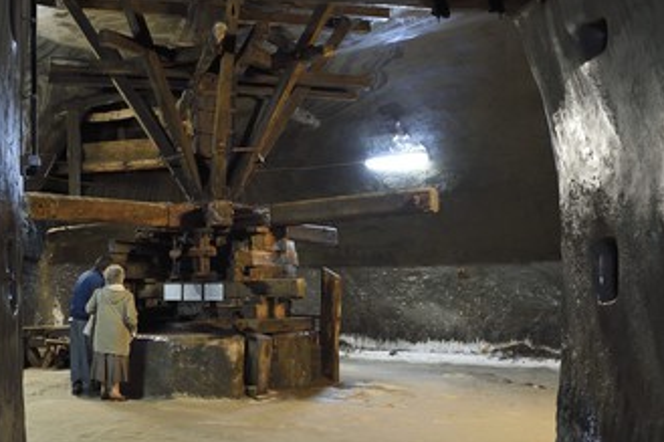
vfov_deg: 35.9
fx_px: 682
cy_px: 194
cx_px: 266
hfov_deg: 51.6
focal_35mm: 37
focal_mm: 29
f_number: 5.6
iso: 3200
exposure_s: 1/15
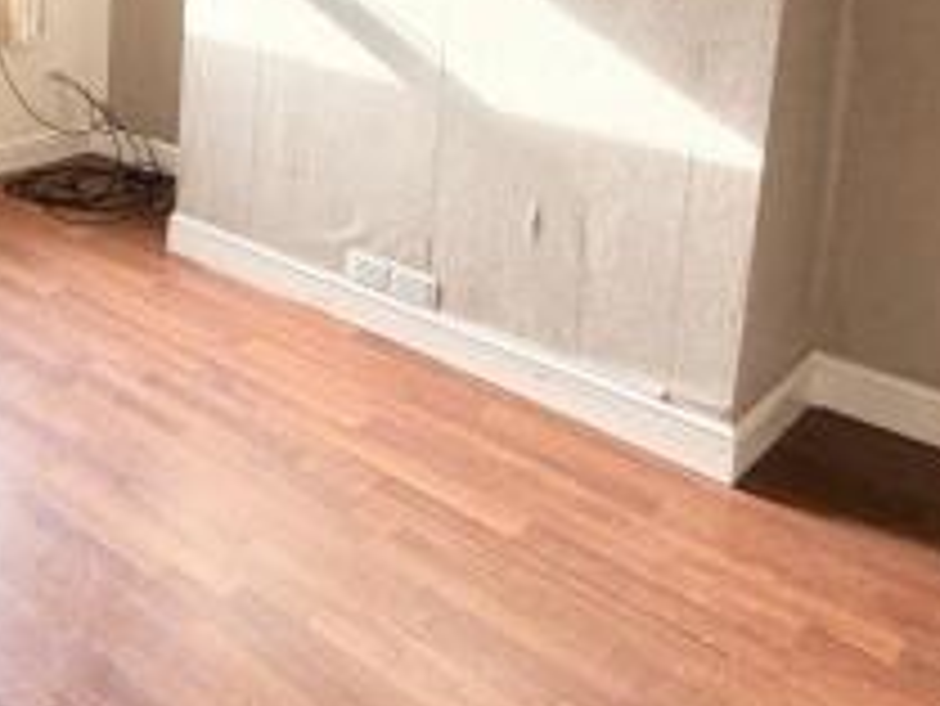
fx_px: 1060
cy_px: -56
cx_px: -20
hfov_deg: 41.1
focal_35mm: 39
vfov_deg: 32.7
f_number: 2.2
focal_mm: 2.22
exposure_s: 1/121
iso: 125
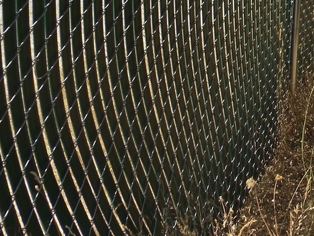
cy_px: -4
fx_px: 1107
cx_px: 371
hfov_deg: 15.6
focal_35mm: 122
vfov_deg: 12.0
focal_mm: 6
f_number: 3.5
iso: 80
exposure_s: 1/250
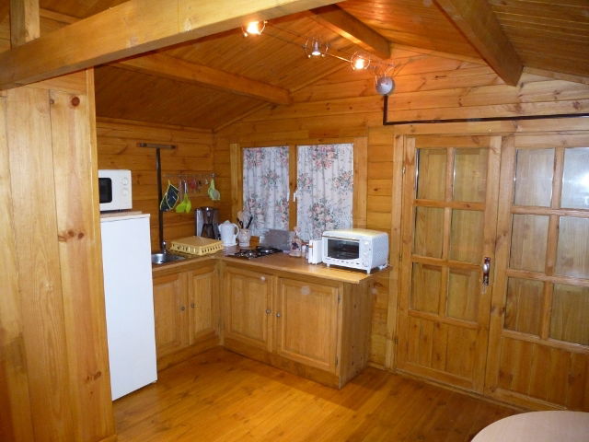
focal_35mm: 24
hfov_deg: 71.6
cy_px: 221
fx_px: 408
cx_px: 294
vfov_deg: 56.8
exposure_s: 1/60
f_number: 3.3
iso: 800
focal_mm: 4.3
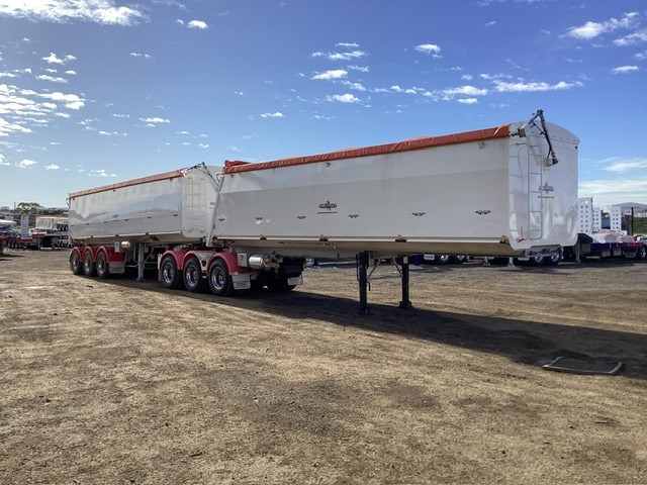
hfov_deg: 58.4
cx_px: 324
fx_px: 579
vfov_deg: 45.4
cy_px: 242
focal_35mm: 31
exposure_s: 1/1508
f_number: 2.4
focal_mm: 3.3
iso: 25
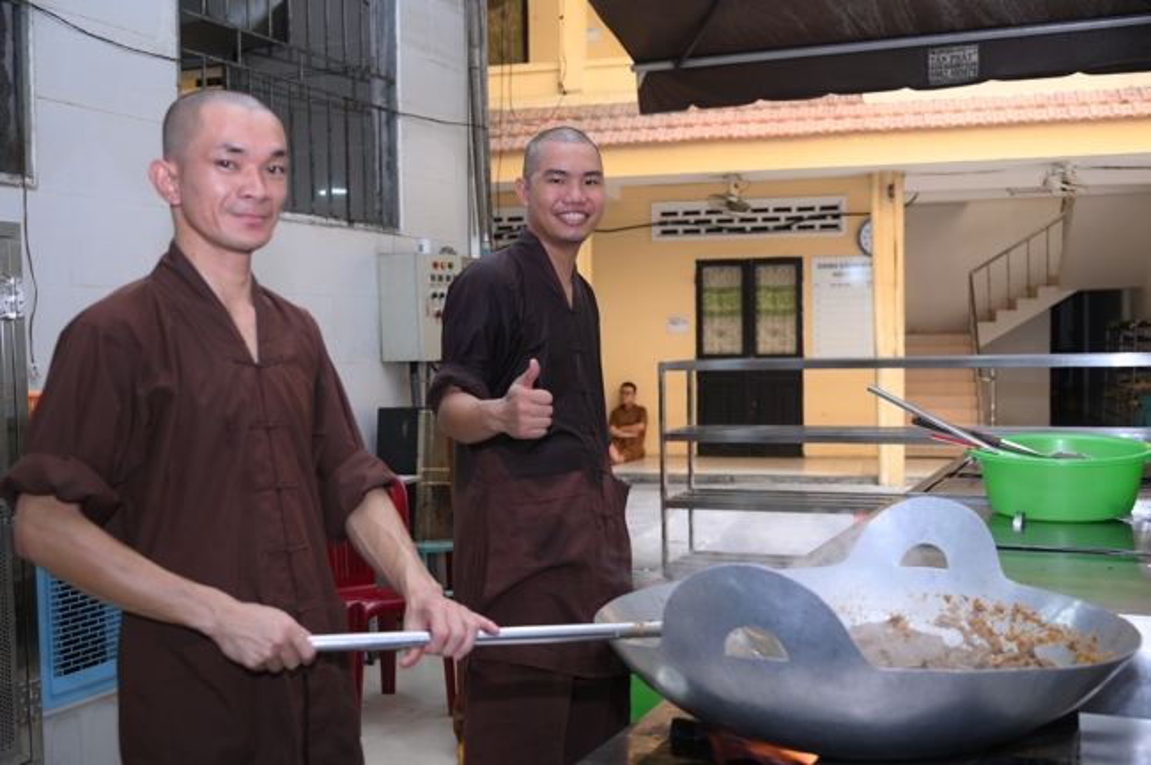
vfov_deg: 35.0
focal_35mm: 38
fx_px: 1214
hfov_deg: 50.7
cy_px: 382
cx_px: 576
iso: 1000
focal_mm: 38
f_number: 4
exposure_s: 1/100
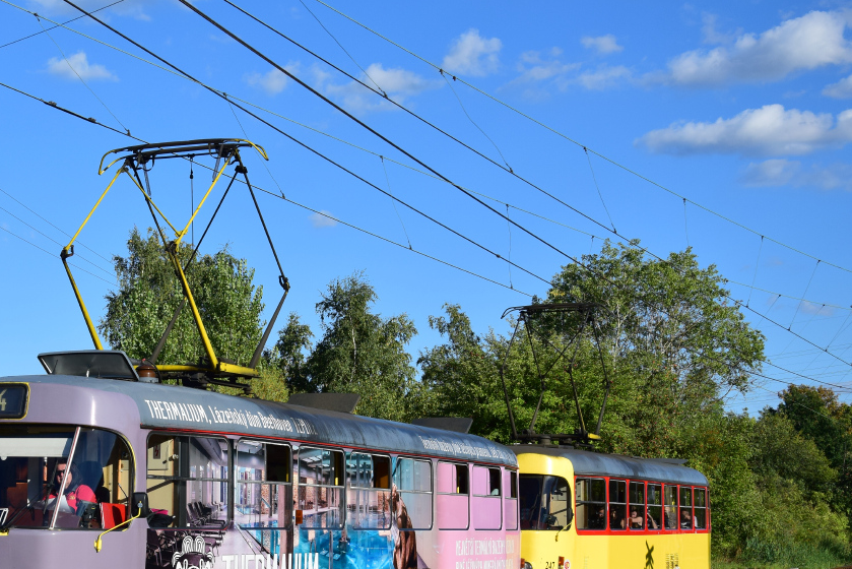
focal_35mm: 79
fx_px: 1870
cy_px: 373
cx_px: 231
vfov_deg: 17.3
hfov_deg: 25.4
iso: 200
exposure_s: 1/1000
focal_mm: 34
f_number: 6.3
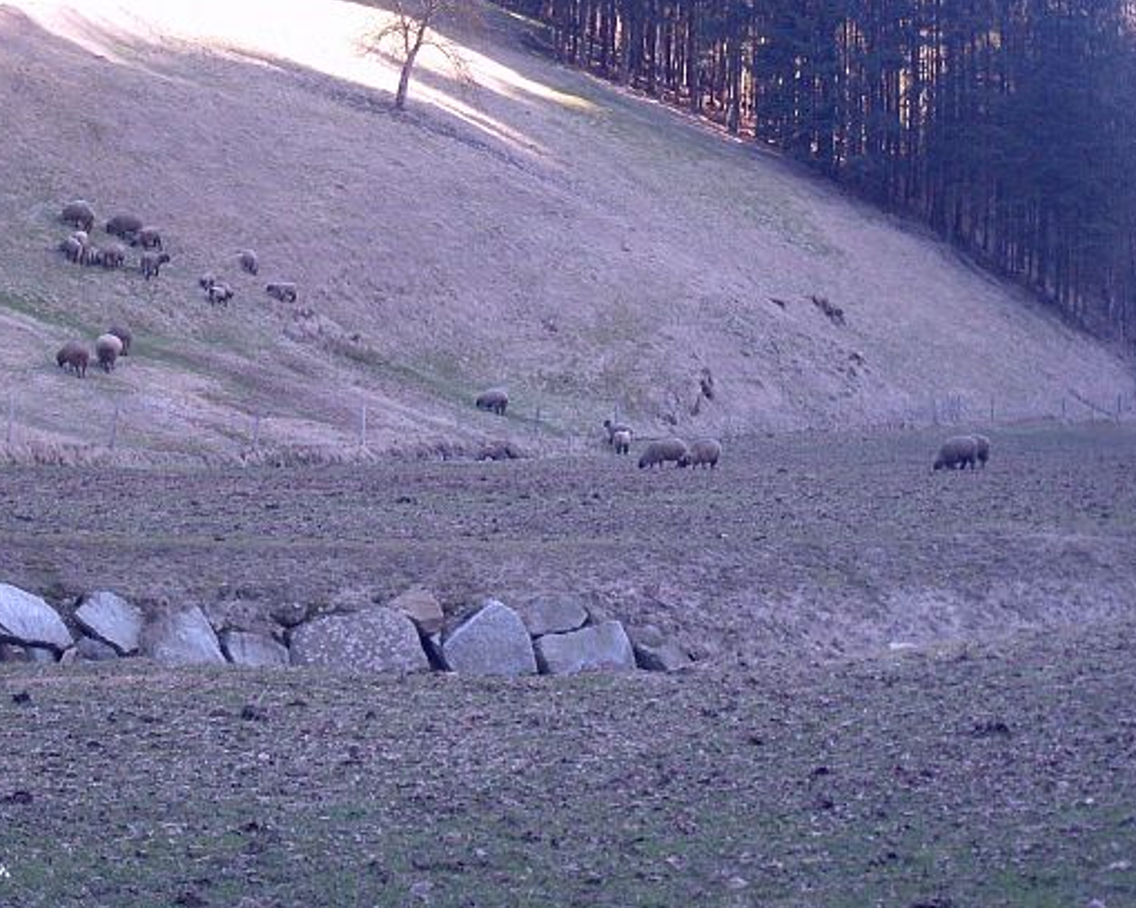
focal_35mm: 102
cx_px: 666
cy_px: 324
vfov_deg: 15.1
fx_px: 3429
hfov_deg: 18.8
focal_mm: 11.7
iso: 100
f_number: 3.7
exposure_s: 1/90
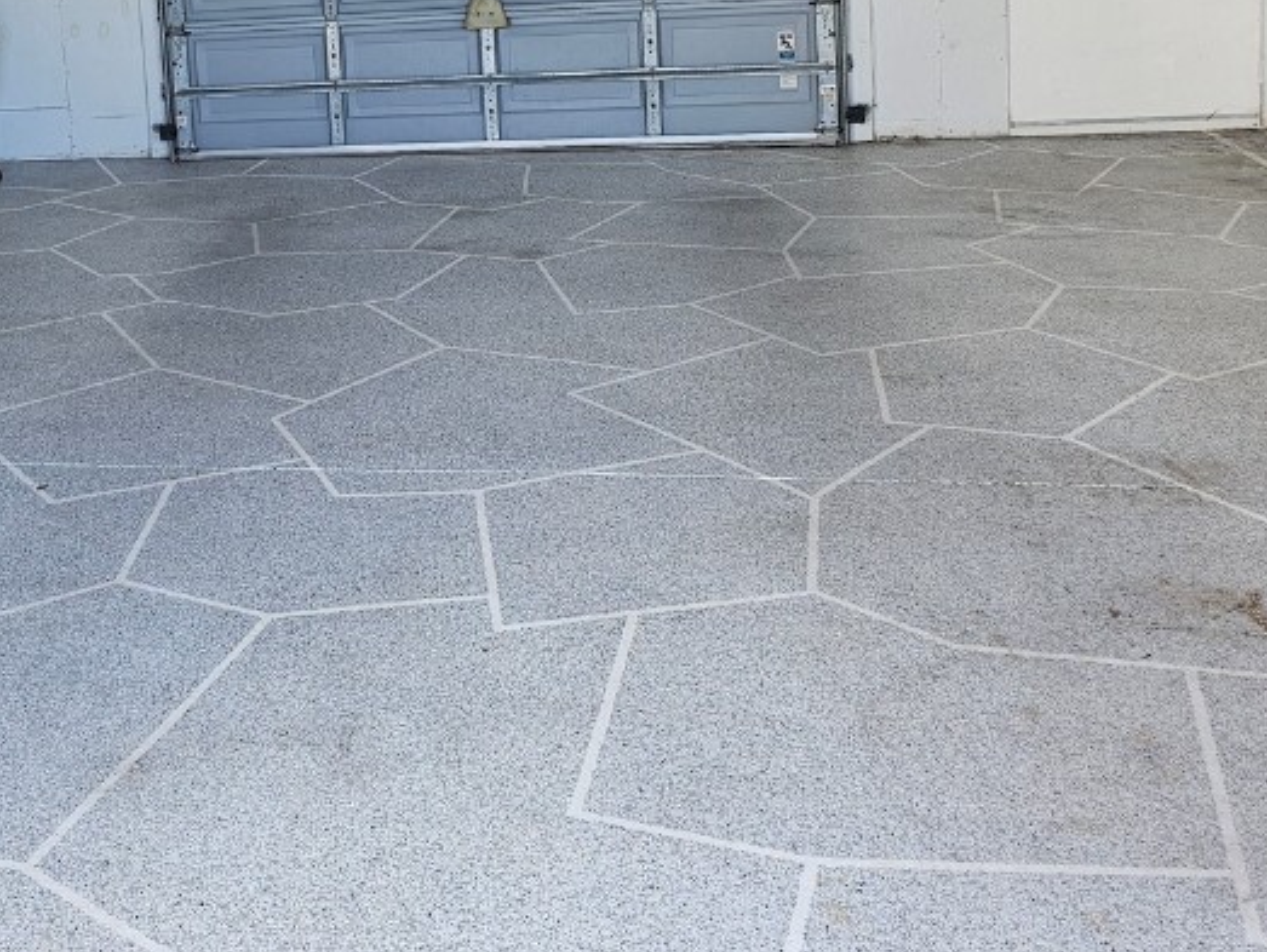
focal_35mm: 45
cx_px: 266
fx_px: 1648
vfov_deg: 30.5
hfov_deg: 40.4
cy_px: 61
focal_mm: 6.3
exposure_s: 1/120
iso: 40
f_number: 1.7
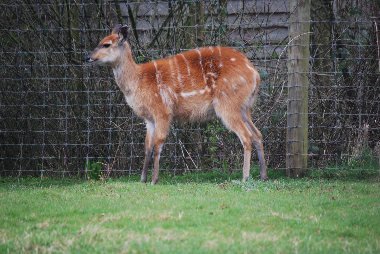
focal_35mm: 300
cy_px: 127
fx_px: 3170
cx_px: 190
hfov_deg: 6.9
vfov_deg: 4.6
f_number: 5.6
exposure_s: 1/40
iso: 400
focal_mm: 200
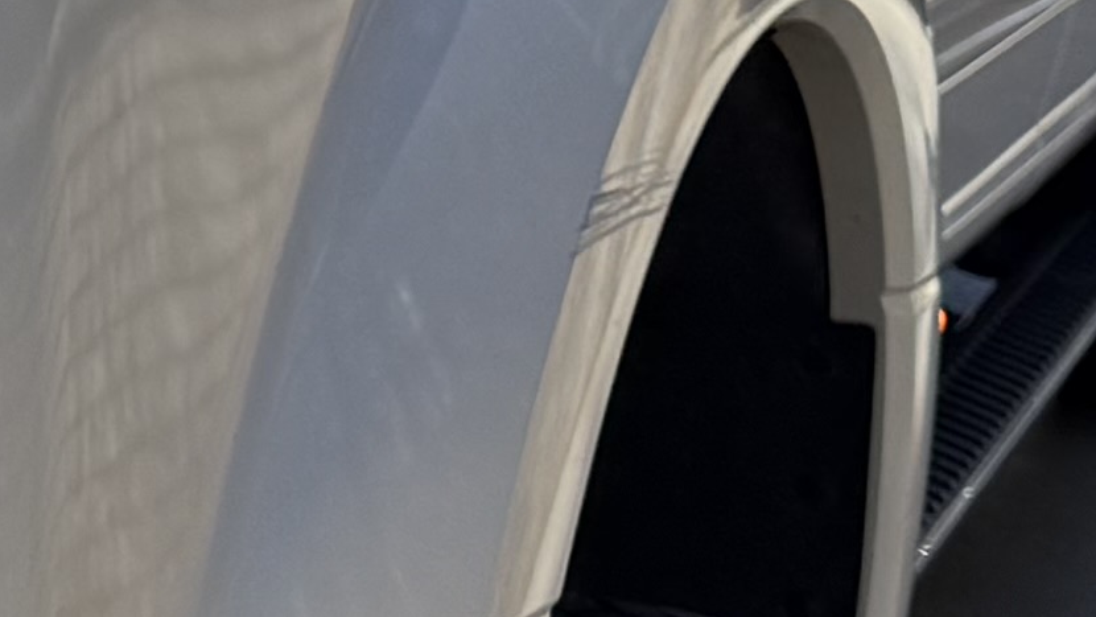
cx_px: -1144
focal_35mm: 180
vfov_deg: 6.7
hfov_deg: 10.8
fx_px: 5231
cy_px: 715
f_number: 1.78
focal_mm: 6.76
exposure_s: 1/3021
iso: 80
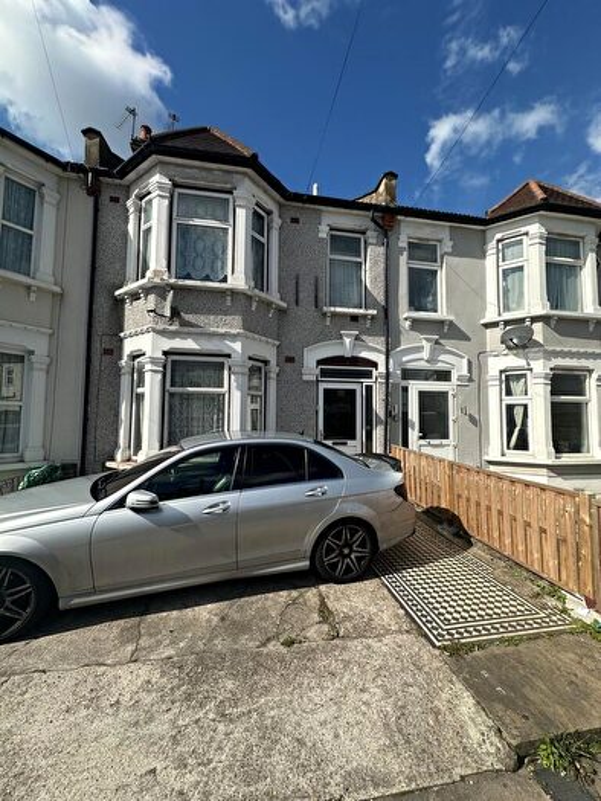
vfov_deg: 102.1
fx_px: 324
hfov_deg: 85.7
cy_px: 400
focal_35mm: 14
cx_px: 300
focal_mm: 2.22
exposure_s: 1/1770
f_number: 2.2
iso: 50
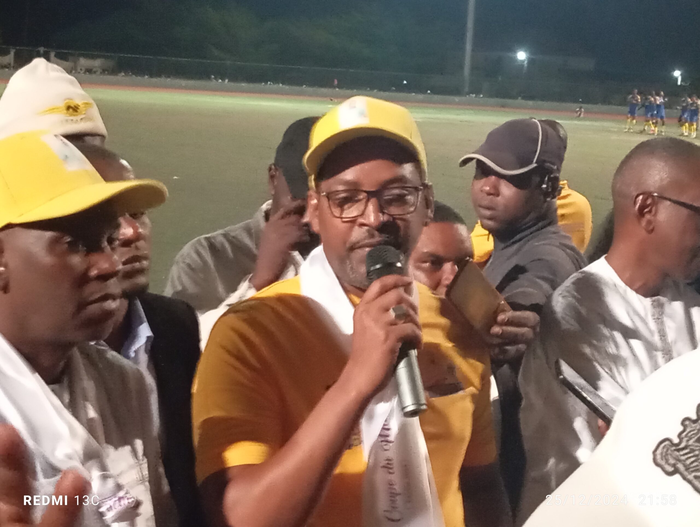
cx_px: 350
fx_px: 1316
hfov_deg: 29.8
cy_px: 264
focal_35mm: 65
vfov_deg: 22.6
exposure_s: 1/20
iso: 5106
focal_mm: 4.22
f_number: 1.8
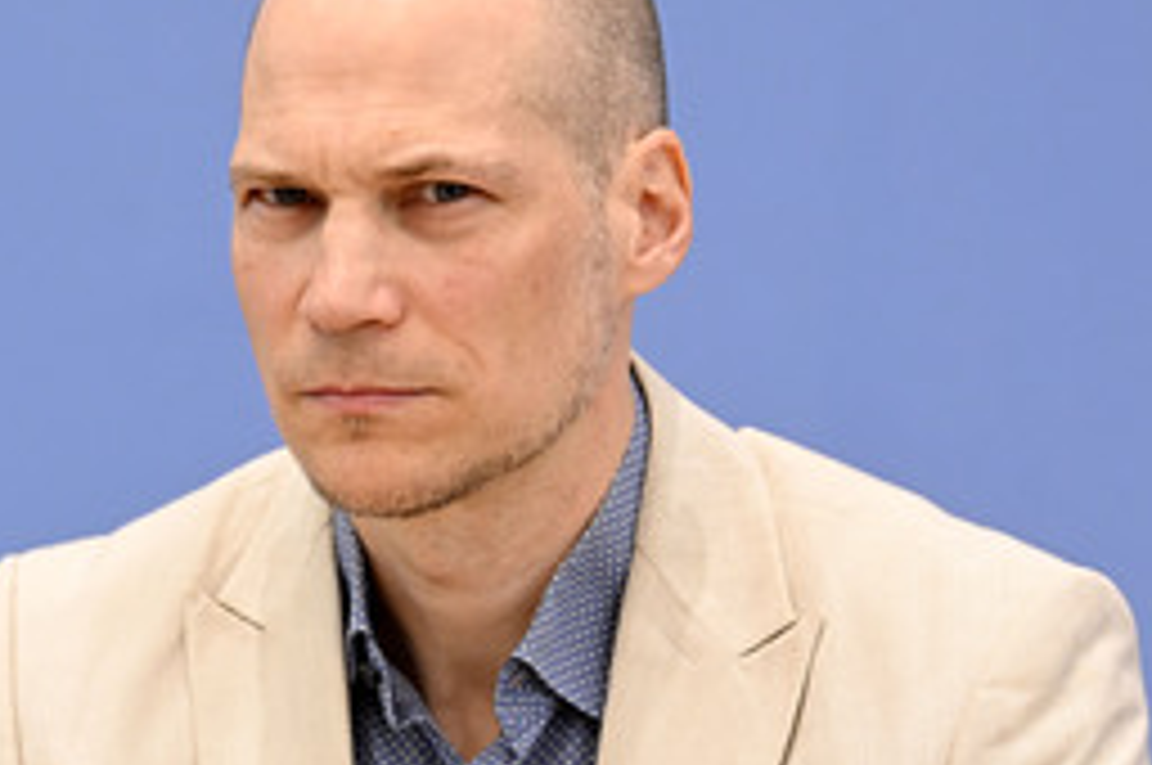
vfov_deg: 6.0
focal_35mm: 229
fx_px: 7319
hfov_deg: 9.0
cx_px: 349
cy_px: 482
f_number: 5
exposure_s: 1/500
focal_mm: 130
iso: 3200
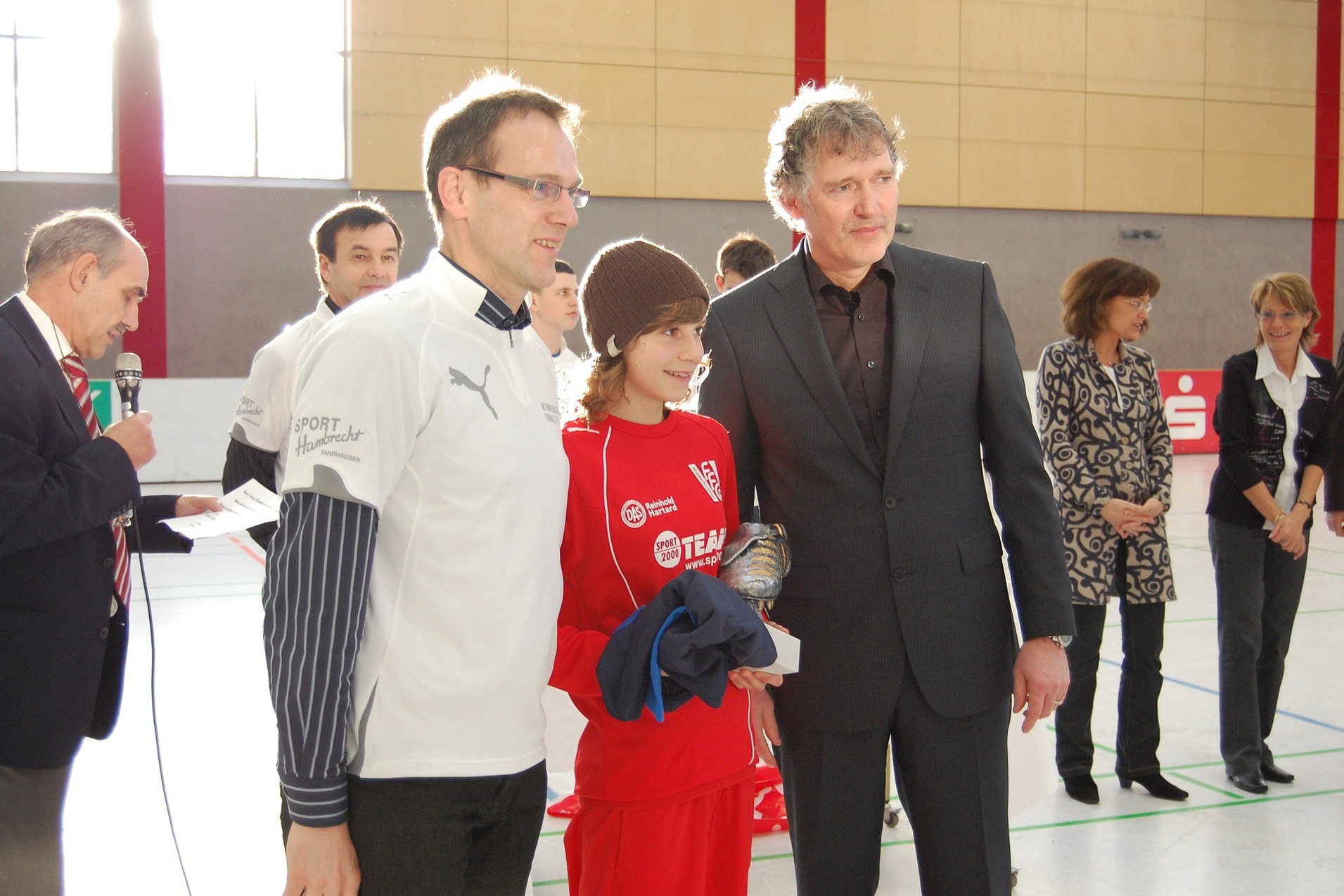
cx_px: 672
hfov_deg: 42.3
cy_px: 448
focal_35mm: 46
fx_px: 1736
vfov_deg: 28.9
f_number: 4.5
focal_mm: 31
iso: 800
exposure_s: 1/160
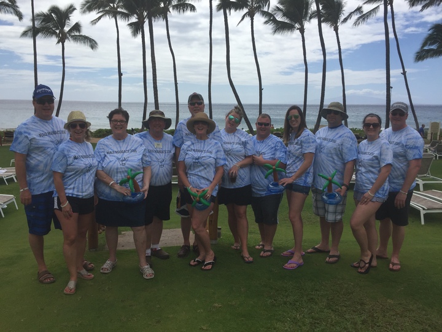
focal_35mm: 29
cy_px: 166
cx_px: 221
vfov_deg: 48.2
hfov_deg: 61.7
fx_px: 370
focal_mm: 4.15
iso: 32
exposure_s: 1/3968
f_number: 2.2
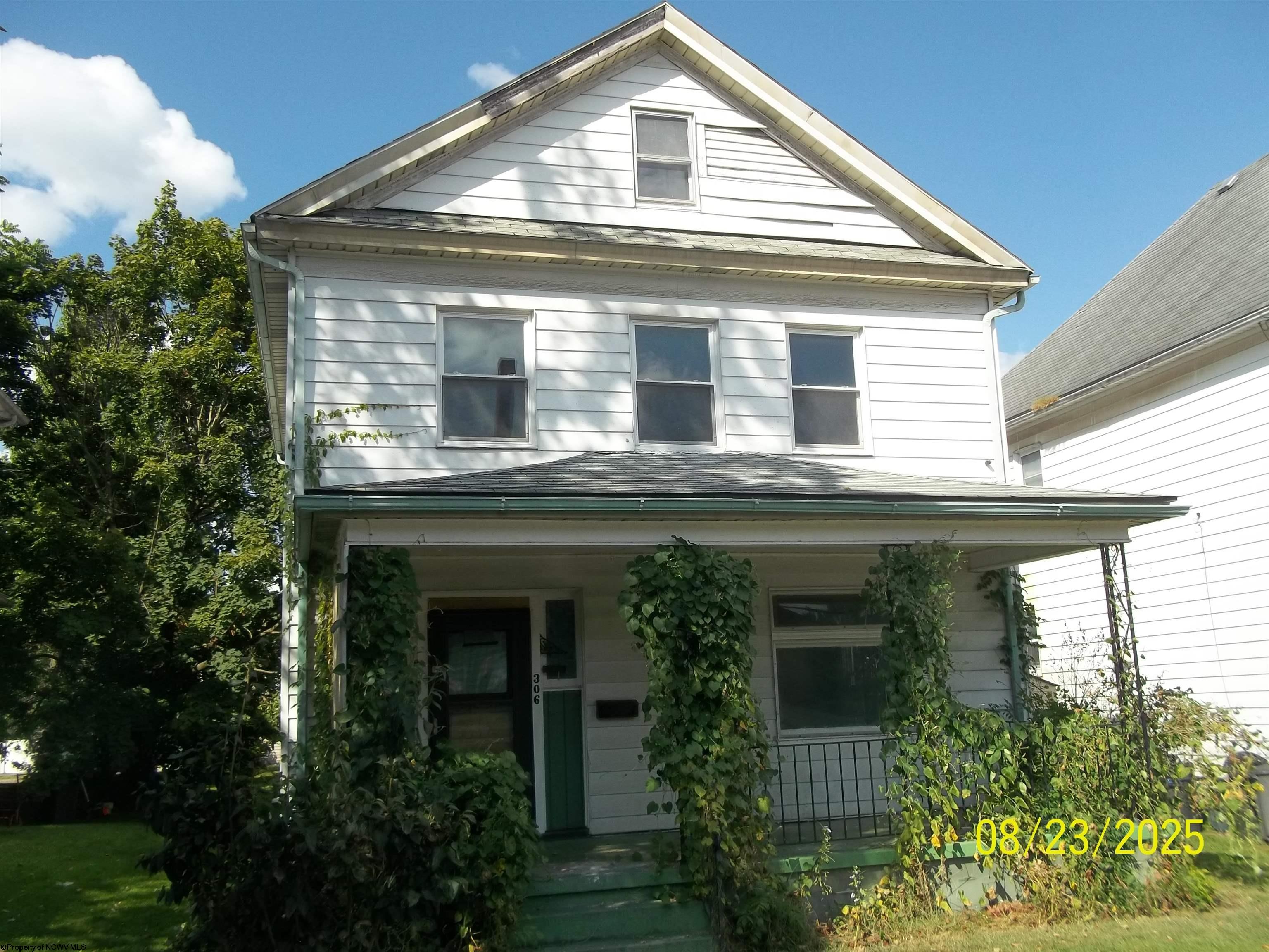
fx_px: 1173
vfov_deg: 44.2
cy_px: 476
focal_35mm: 32
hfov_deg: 56.8
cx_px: 634
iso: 80
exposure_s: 1/160
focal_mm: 5.7
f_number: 8.8
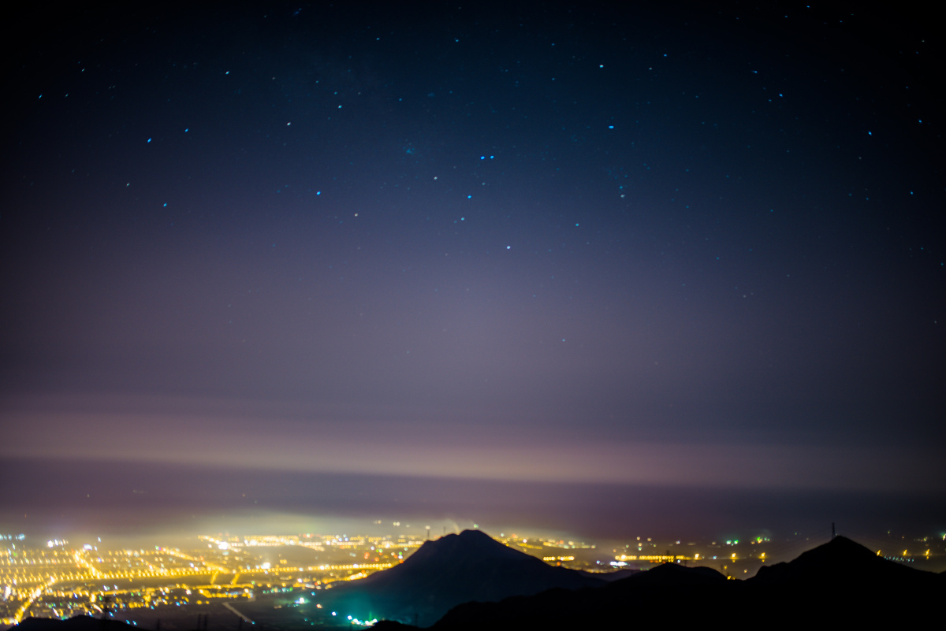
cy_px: 316
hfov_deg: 54.4
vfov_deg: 37.9
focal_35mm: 35
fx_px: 920
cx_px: 473
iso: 100
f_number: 1.4
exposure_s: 25
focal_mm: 35
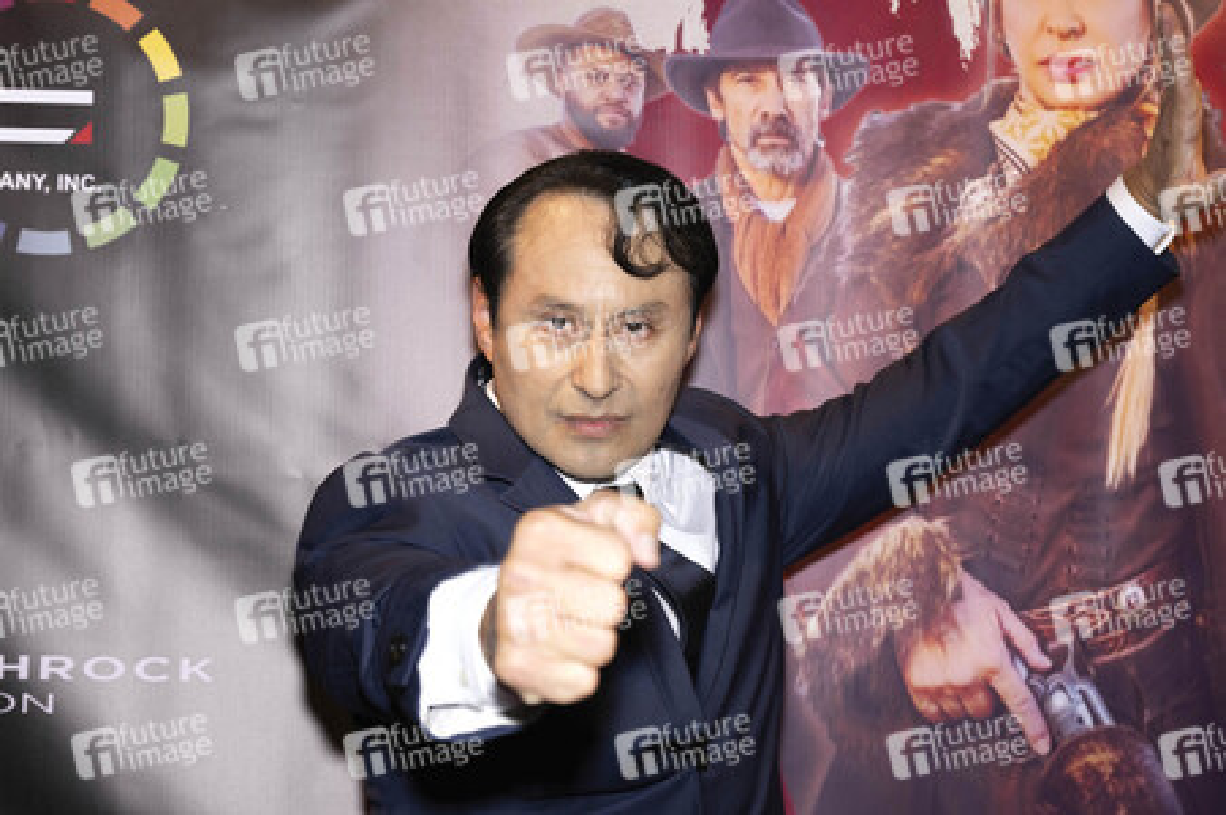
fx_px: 1804
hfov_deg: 37.5
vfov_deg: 25.5
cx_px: 613
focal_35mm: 53
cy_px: 408
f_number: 5
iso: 800
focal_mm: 53
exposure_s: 1/200
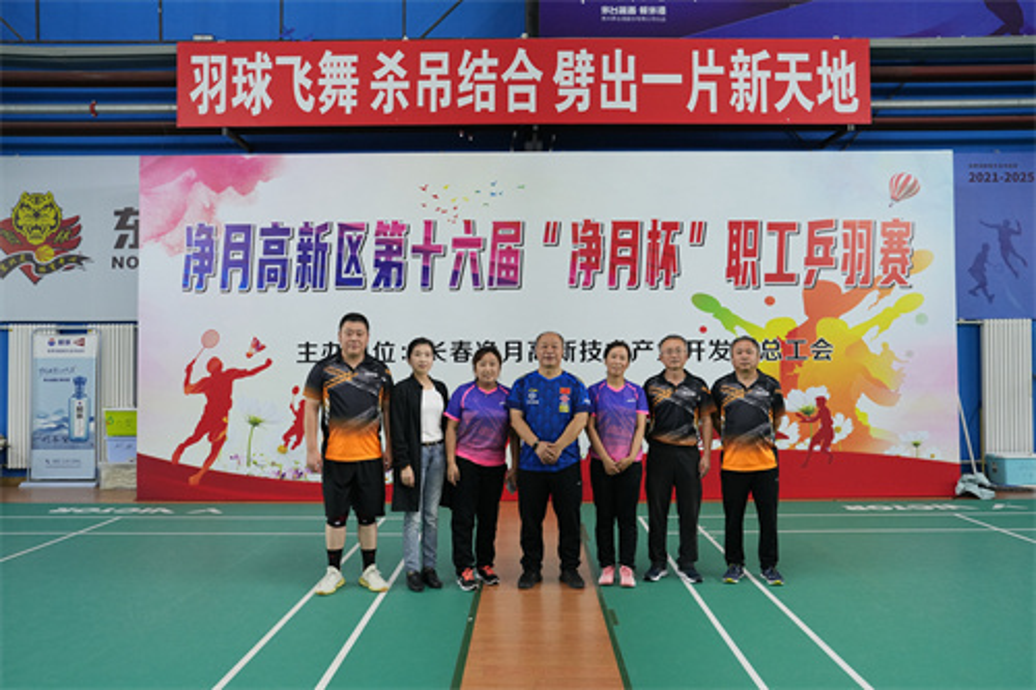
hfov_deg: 65.5
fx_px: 805
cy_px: 345
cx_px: 518
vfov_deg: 46.4
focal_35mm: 28
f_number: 5.6
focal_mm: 28
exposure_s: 1/100
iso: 1600
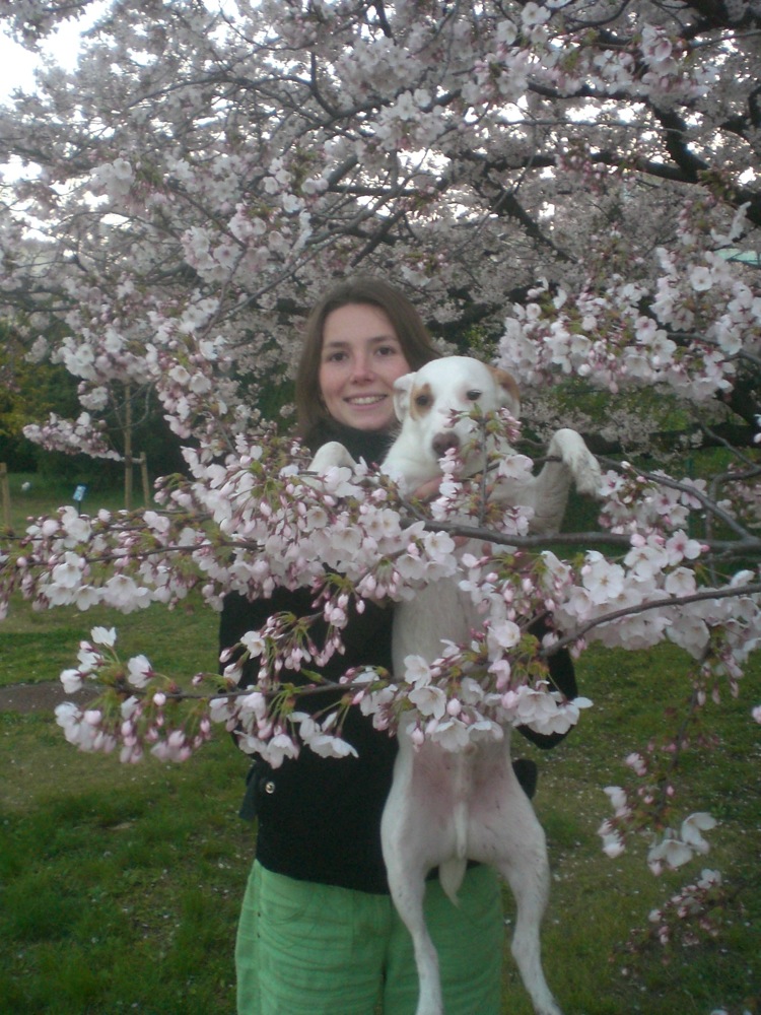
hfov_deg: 37.7
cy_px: 508
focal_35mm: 38
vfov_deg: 49.0
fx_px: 1114
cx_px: 380
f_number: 3.1
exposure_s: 1/50
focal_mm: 6.3
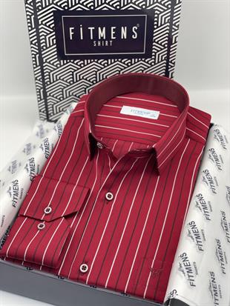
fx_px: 460
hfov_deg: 28.0
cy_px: 153
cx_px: 115
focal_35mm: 52
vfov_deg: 36.8
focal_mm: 6
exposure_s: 1/100
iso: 50
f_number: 2
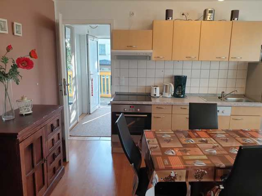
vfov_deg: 53.1
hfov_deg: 67.3
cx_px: 131
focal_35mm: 26
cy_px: 98
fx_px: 197
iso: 80
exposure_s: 1/50
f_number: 2.4
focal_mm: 4.3
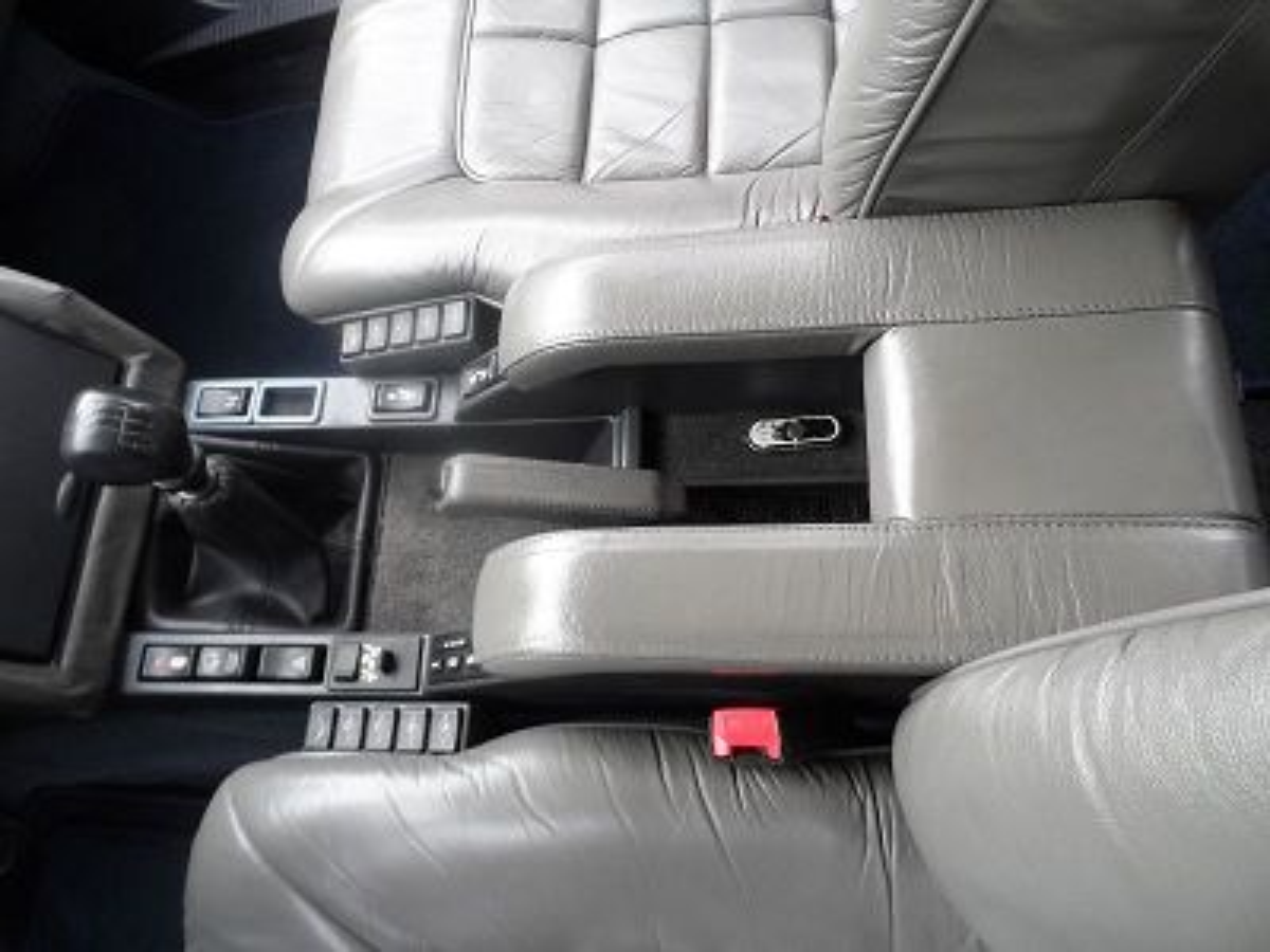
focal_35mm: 24
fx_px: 881
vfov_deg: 56.8
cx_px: 635
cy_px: 476
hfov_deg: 71.6
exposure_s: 1/30
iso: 160
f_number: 3.2
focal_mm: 4
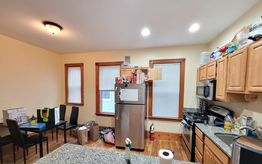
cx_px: 131
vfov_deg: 78.0
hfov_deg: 105.3
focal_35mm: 14
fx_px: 100
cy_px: 96
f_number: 2.2
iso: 500
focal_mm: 1.74
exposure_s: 1/29
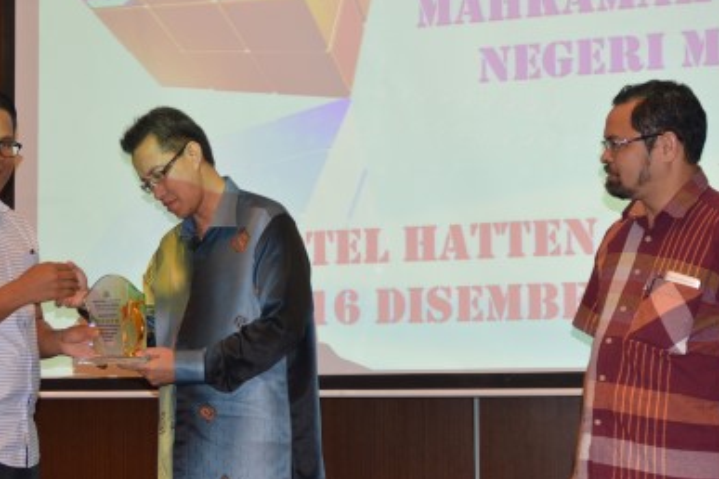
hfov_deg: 25.8
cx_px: 219
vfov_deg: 17.5
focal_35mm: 78
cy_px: 312
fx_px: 1558
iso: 800
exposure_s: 1/60
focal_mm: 28
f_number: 4
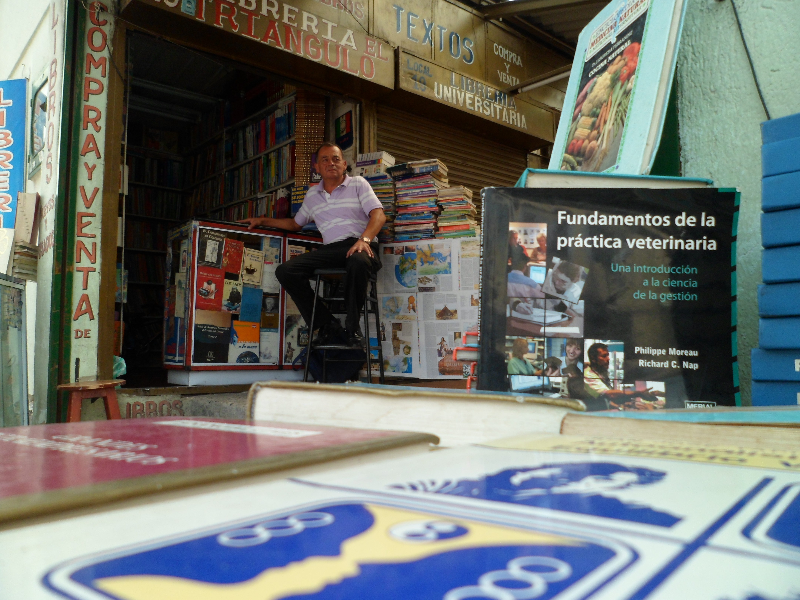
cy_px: 300
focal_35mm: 26
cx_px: 400
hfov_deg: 67.3
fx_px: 601
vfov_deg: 53.1
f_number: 3.3
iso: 80
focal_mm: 4.9
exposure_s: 1/350
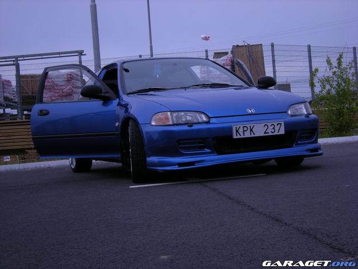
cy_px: 134
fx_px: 631
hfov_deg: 31.7
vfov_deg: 24.0
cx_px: 179
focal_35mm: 61
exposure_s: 1/504
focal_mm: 10.1
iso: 64
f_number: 4.1
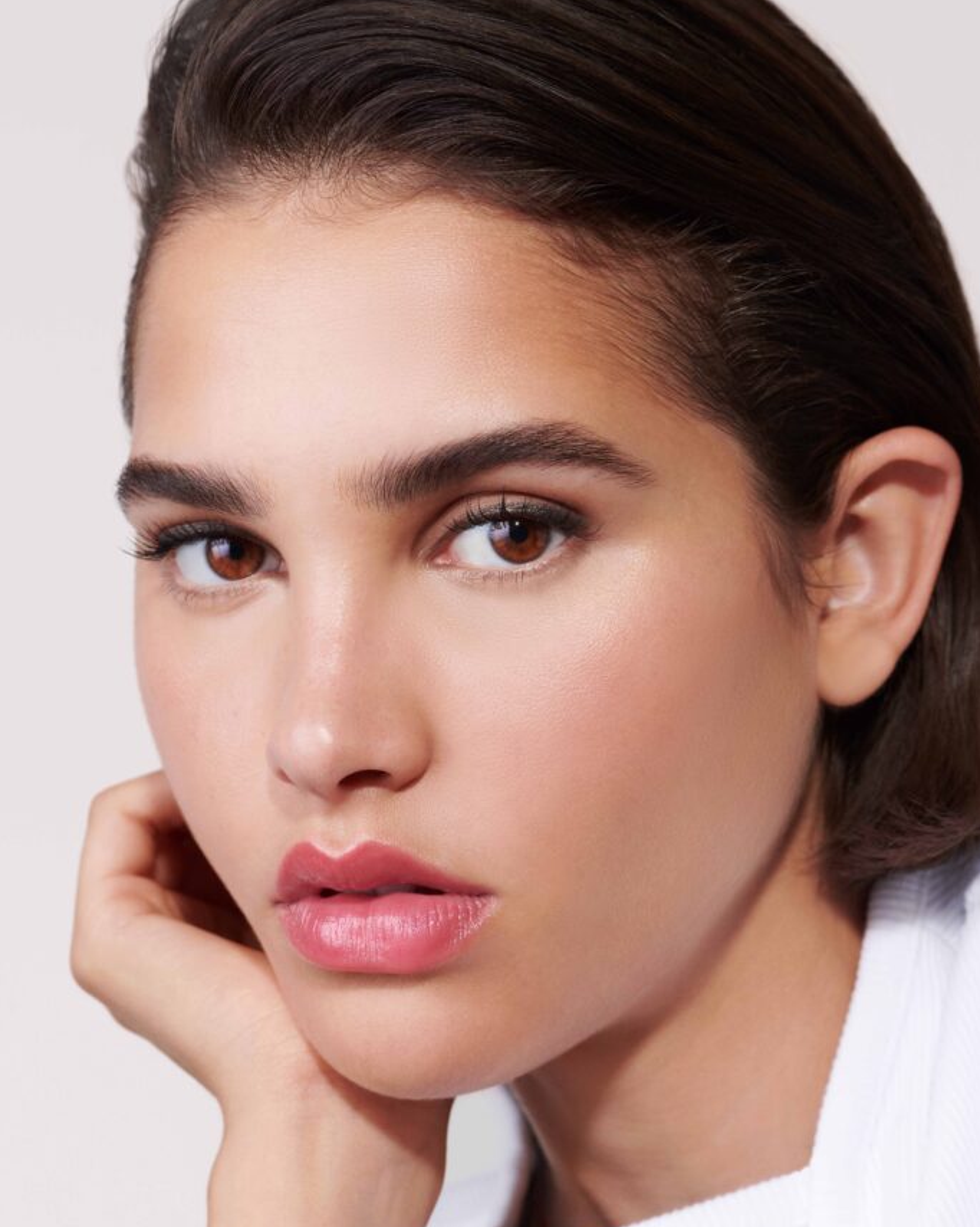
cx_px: 492
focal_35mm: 119
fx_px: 4316
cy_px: 644
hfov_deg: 13.0
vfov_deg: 16.2
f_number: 11
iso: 400
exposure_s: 1/200
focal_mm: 105
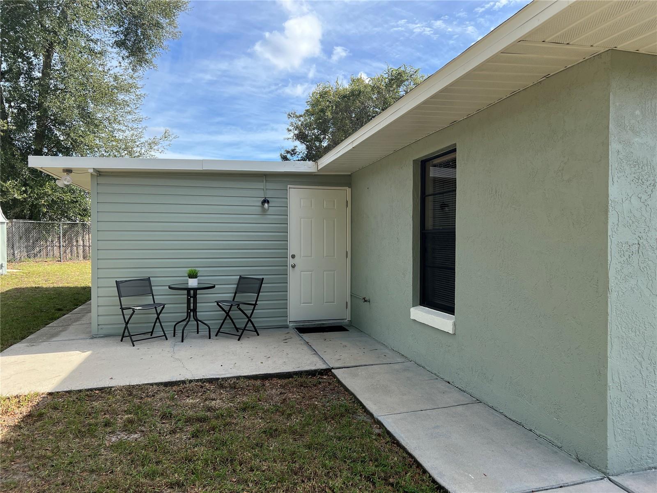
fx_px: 493
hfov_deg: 67.3
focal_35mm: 26
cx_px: 328
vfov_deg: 53.1
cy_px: 246
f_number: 1.5
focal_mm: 5.7
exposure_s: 1/1669
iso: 50
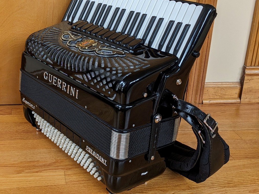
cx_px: 108
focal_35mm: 32
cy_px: 88
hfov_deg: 56.5
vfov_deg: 44.1
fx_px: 239
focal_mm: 4.38
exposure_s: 1/26.5
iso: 46
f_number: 1.73
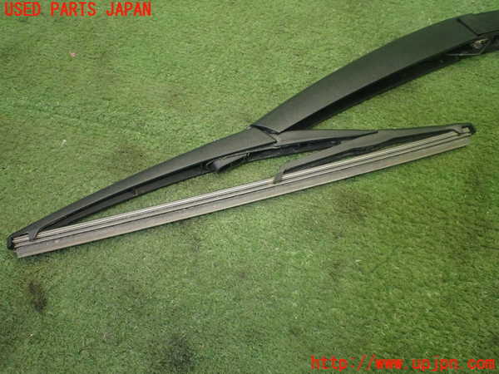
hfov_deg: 60.0
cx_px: 250
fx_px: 432
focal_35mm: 30
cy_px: 187
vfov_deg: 46.8
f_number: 2.3
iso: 640
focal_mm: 5.4
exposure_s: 1/125
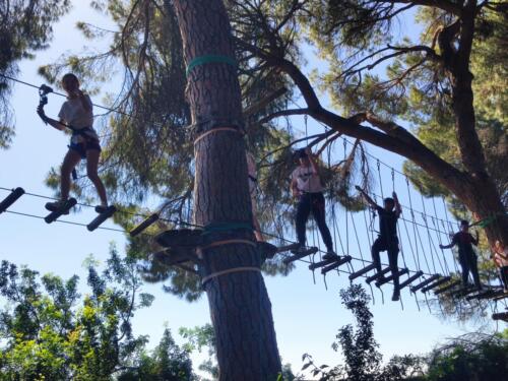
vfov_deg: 37.7
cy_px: 190
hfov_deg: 49.0
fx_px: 558
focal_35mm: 38
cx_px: 254
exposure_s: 1/2173
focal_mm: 4.75
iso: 112
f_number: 1.75
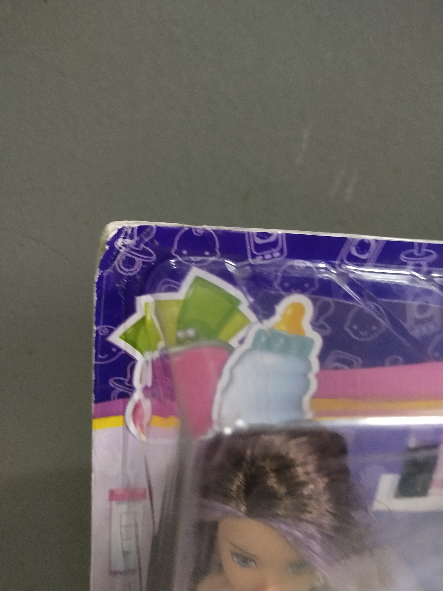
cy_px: 296
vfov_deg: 60.0
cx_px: 222
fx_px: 512
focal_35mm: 30
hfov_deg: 46.8
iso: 772
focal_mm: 3.95
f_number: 1.8
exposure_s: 1/16.7
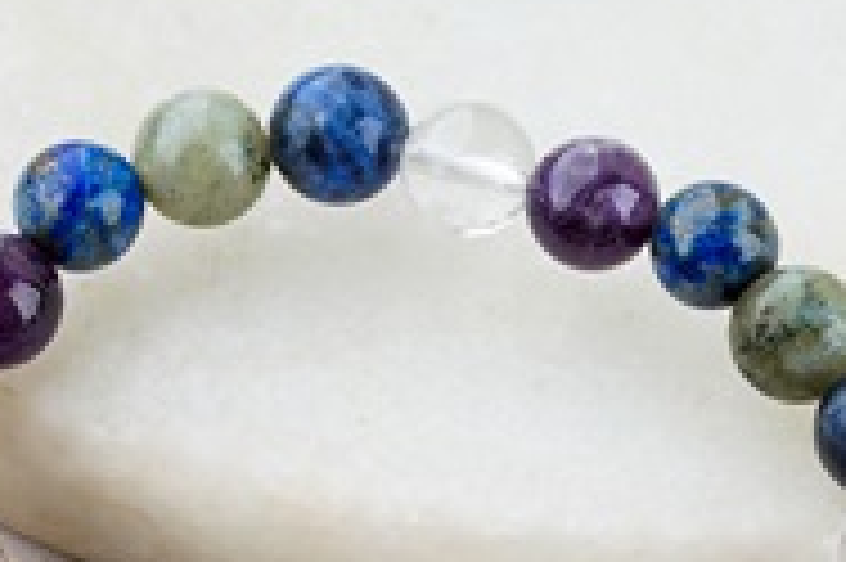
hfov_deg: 6.6
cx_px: 333
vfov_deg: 4.4
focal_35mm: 312
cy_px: 618
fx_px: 7325
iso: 100
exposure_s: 1/160
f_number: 14
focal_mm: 90
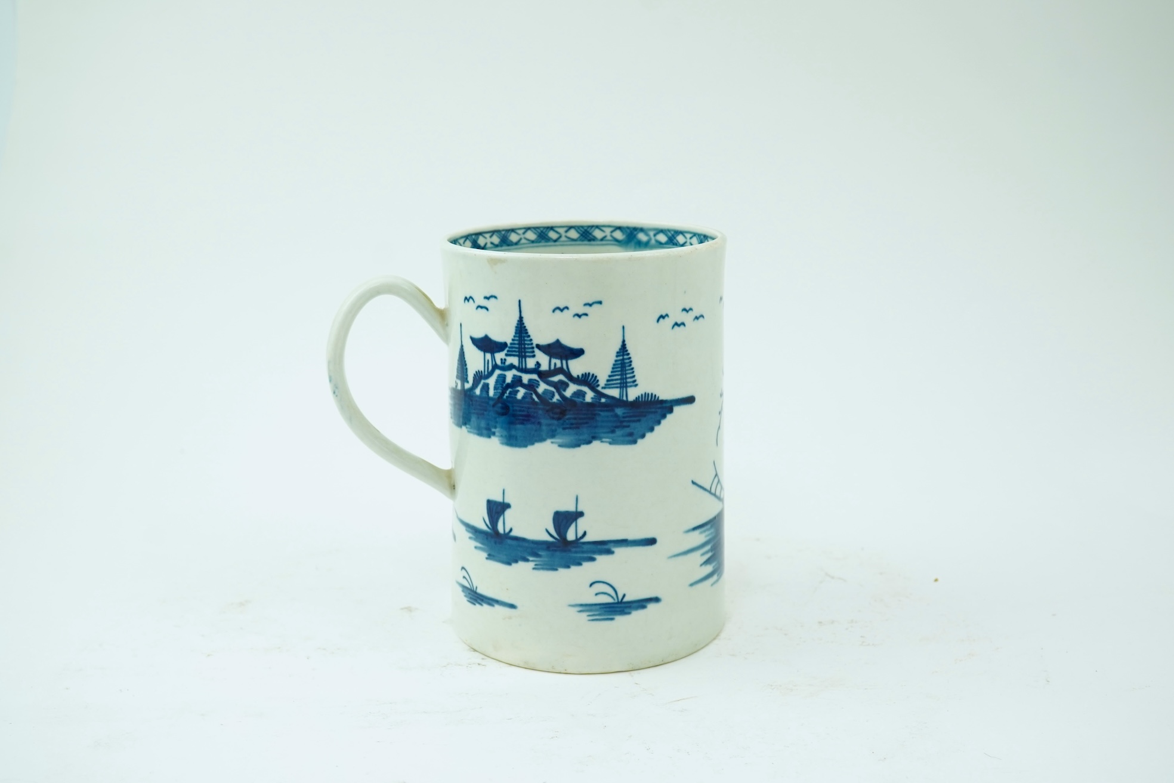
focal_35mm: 45
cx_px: 587
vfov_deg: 29.9
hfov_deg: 43.6
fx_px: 1467
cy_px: 392
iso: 640
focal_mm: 30
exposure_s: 1/50
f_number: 10
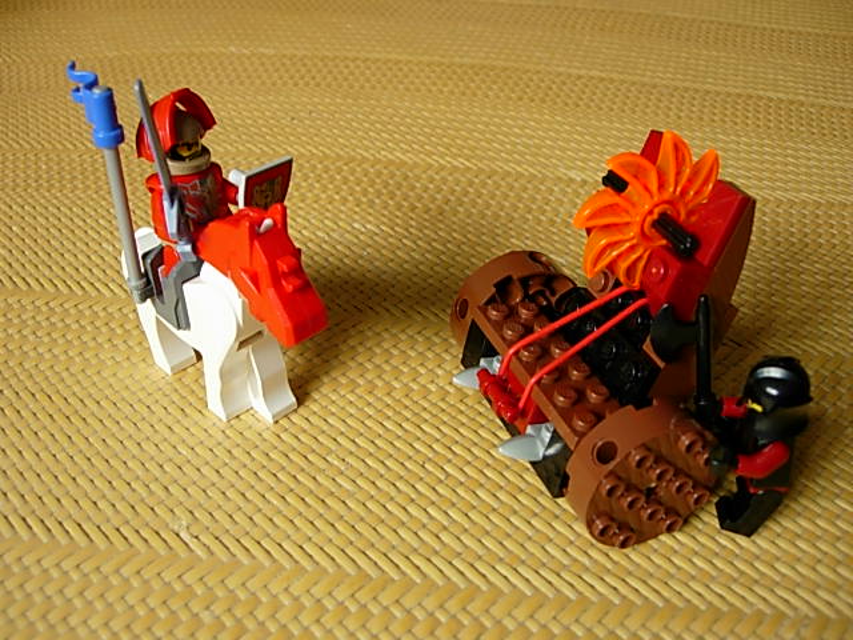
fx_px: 936
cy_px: 320
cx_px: 426
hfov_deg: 49.0
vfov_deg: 37.7
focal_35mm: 38
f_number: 2.8
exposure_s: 1/17.9
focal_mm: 7.8
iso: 79
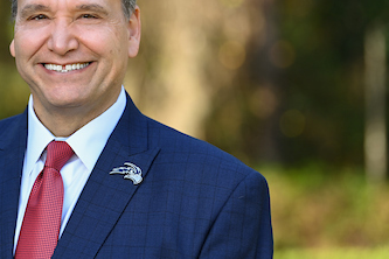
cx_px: 65
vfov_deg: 5.7
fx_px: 2626
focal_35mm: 243
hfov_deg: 8.5
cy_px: 80
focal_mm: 135
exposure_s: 1/250
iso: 100
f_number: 2.8
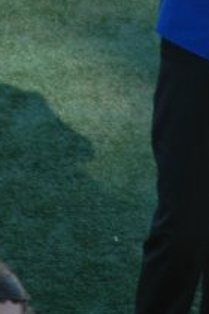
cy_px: 9
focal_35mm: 1705
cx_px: 159
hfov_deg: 0.8
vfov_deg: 1.2
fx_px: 14896
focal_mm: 400
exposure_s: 1/160
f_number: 5.6
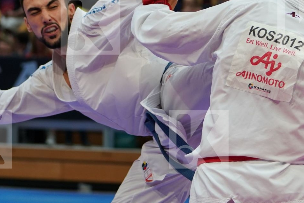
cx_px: 199
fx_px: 1773
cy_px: 26
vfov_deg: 6.5
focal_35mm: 210
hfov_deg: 9.8
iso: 1250
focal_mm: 74
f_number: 2.8
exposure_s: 1/1000
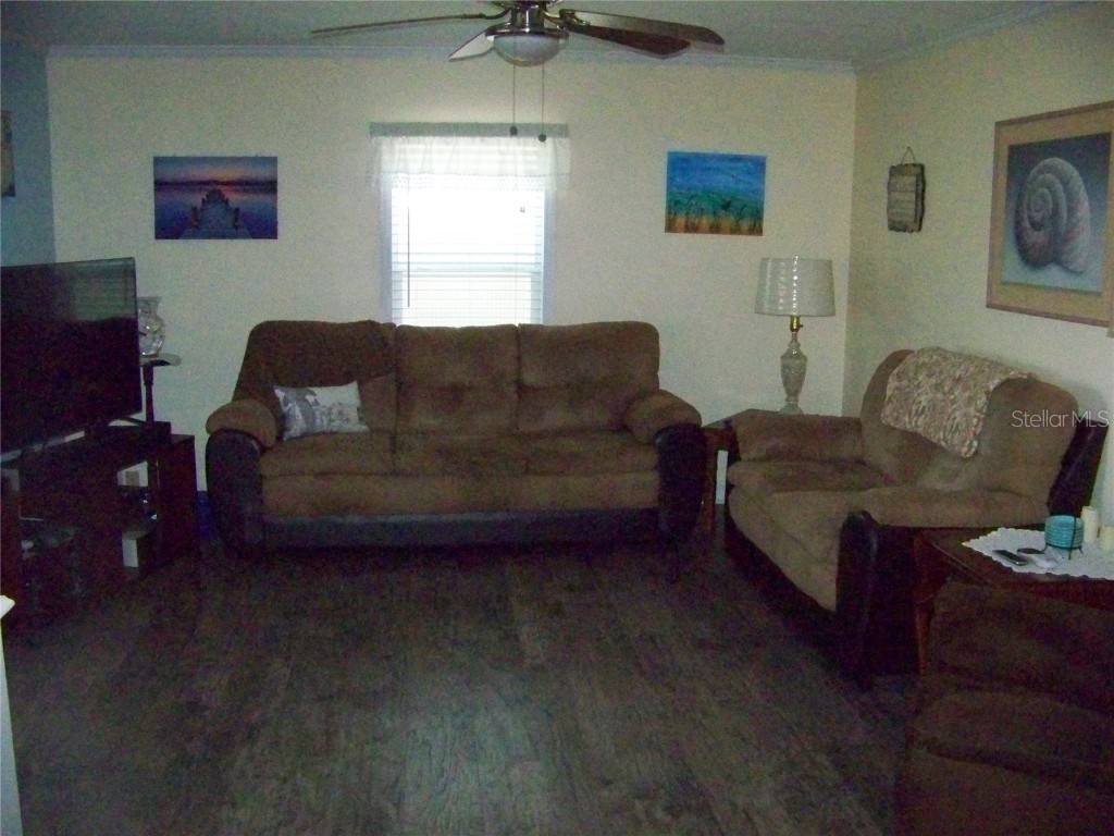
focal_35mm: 36
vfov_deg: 39.7
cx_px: 557
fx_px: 1159
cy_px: 418
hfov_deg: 51.4
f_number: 2.8
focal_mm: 5.85
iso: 1600
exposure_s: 1/500
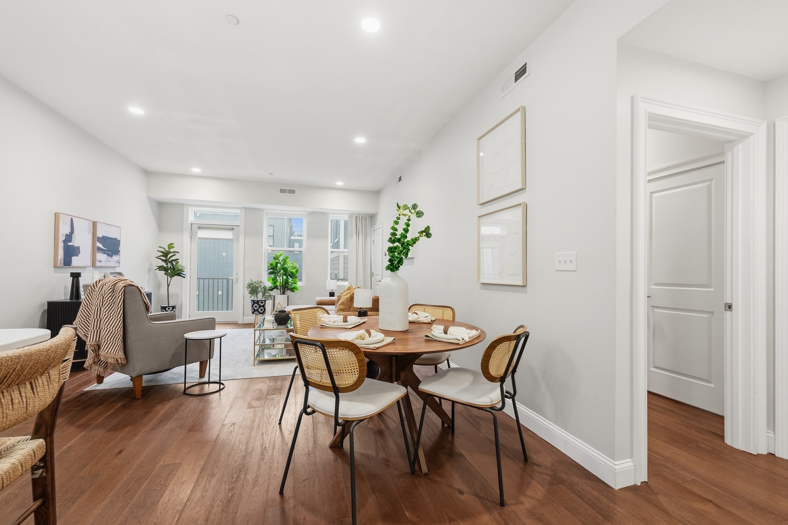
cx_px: 394
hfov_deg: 104.3
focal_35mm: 14
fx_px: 306
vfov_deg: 81.1
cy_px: 262
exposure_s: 1
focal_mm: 14
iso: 100
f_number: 8
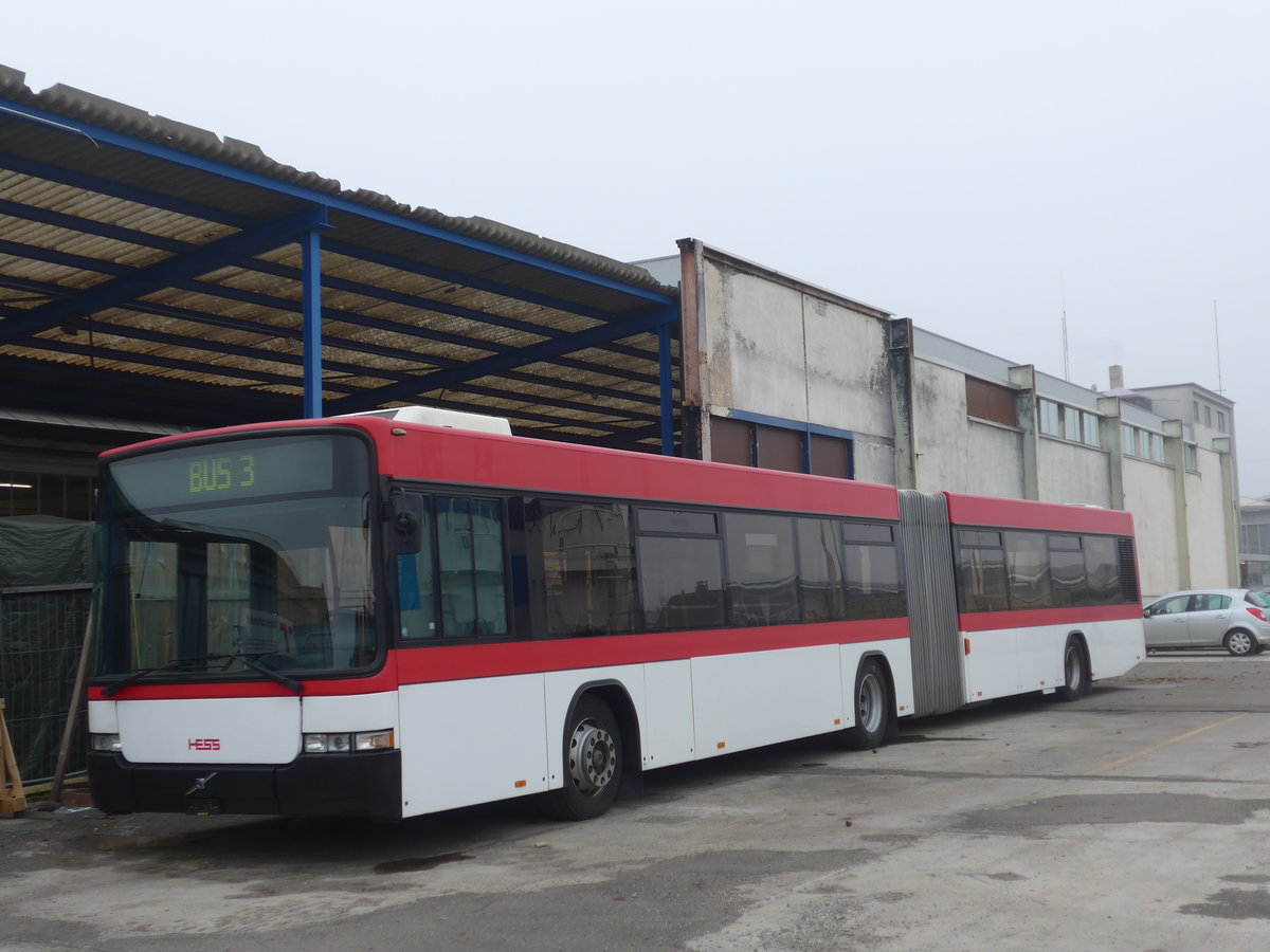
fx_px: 1614
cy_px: 476
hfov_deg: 42.9
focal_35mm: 44
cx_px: 635
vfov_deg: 32.9
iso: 80
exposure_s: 1/400
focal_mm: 9
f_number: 2.8
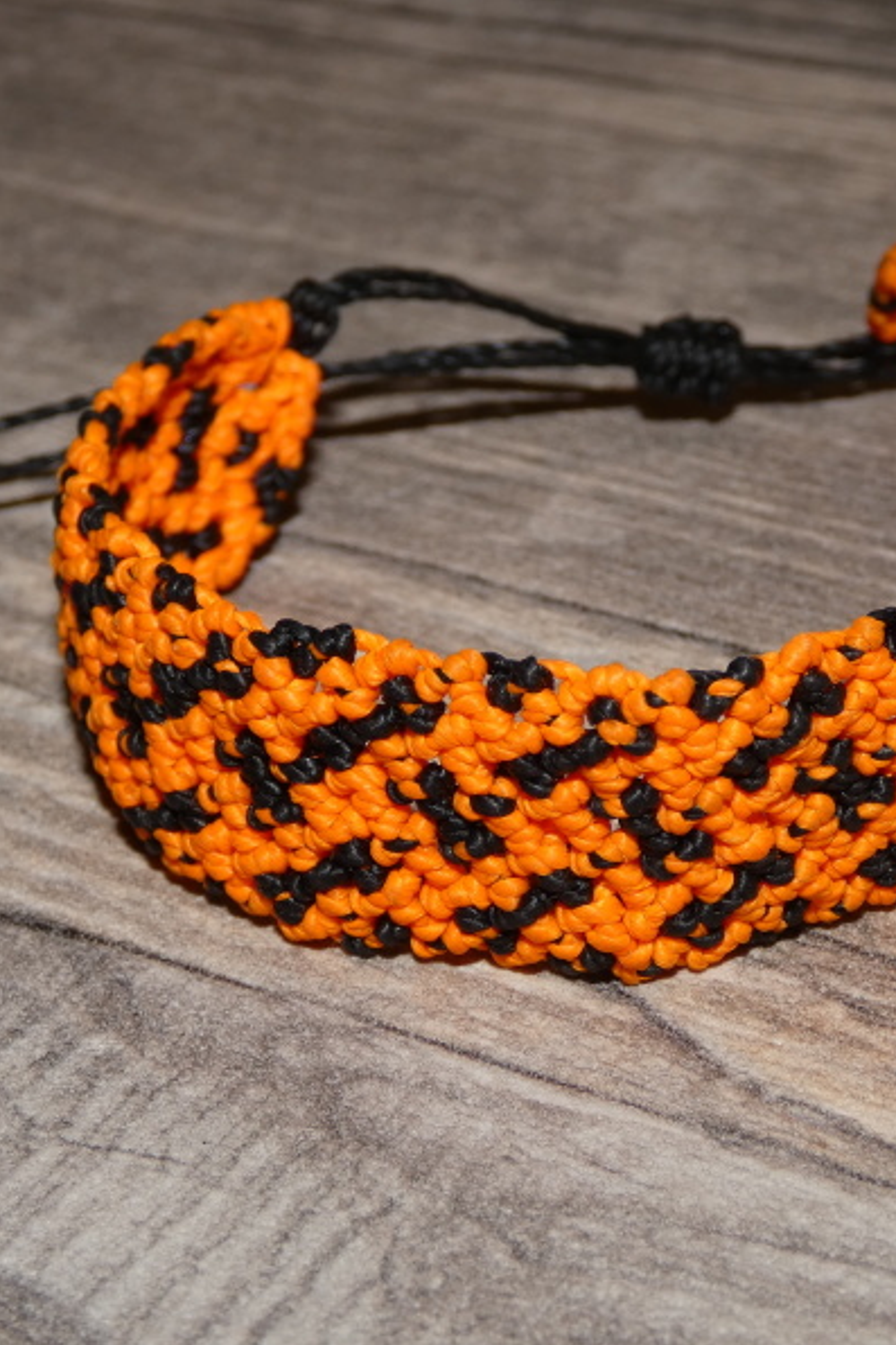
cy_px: 675
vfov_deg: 25.1
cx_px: 519
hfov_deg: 16.8
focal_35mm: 81
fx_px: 3026
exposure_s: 1/60
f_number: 4.1
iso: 80
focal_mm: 10.4
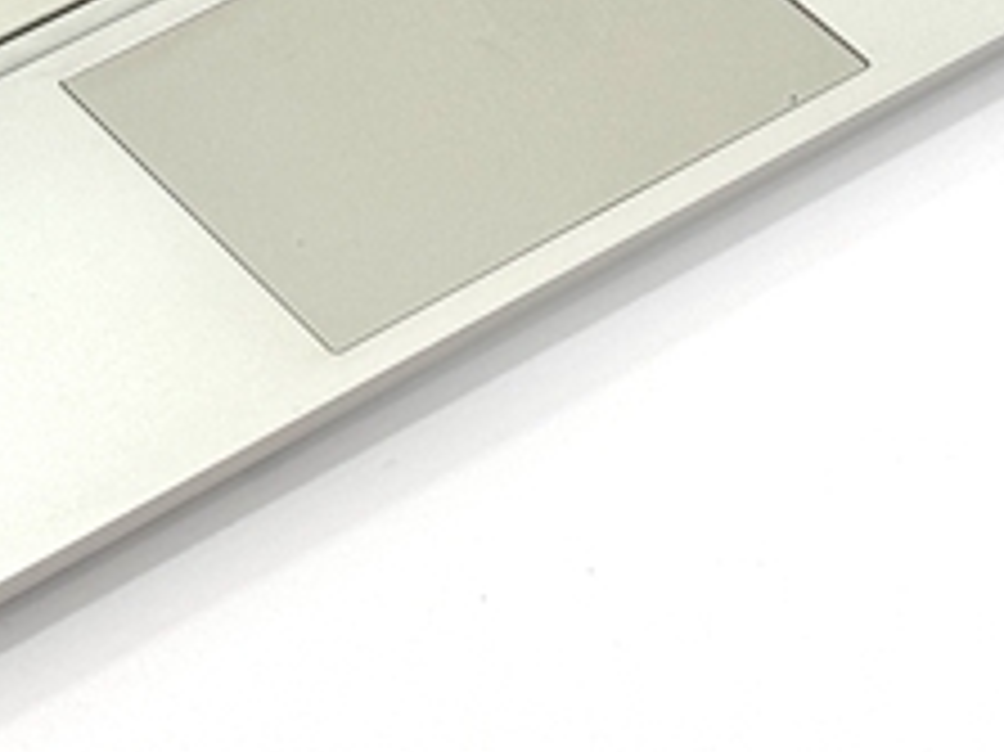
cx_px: 32
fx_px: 4986
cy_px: -563
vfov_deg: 8.3
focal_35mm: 172
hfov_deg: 11.4
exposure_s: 1/100
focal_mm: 6.76
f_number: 1.78
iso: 50
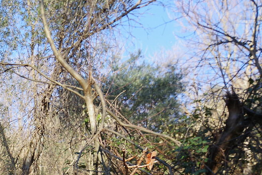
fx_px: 531
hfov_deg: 23.2
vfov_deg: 16.5
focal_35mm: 73
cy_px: 286
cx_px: -114
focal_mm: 20
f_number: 9
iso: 400
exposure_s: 1/100
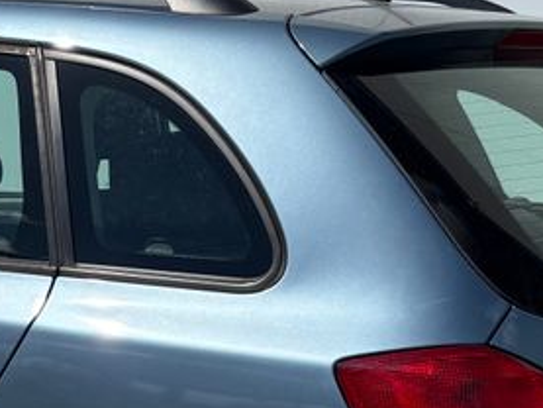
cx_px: 65
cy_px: 447
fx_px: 1507
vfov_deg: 15.0
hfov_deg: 20.1
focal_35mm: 96
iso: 50
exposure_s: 1/7813
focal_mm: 5.96
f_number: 1.6
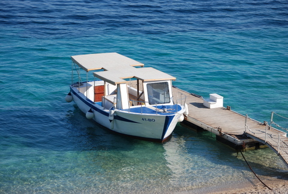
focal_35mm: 129
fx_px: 1035
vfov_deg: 10.7
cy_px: 97
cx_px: 144
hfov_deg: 15.8
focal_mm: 86
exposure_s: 1/500
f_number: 5.6
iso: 140
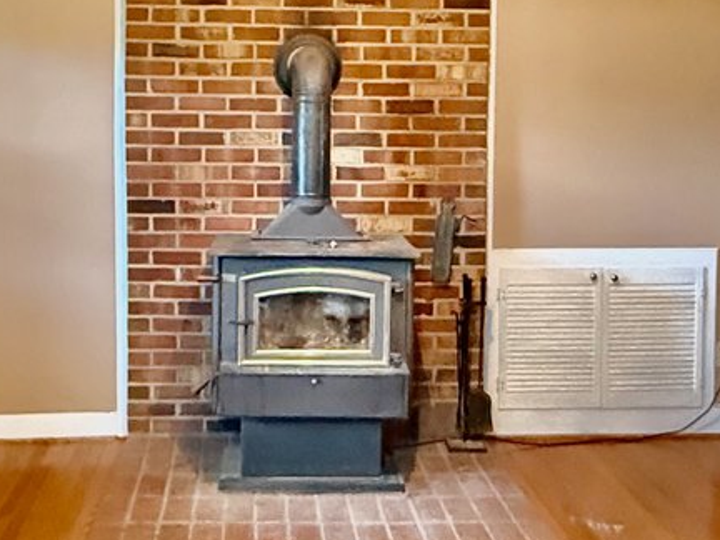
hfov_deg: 38.8
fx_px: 1019
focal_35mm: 49
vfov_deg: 29.4
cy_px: 162
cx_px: 304
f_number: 2.2
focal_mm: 2.22
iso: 1250
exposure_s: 1/40
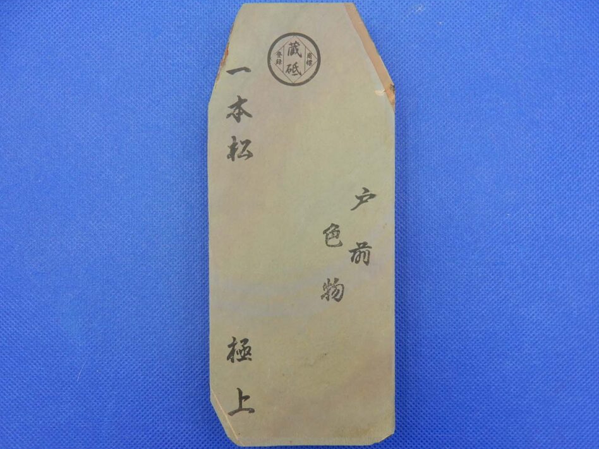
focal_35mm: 27
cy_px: 224
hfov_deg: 65.3
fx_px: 467
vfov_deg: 51.4
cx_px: 303
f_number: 3.7
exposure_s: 1/60
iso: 125
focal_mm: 4.5
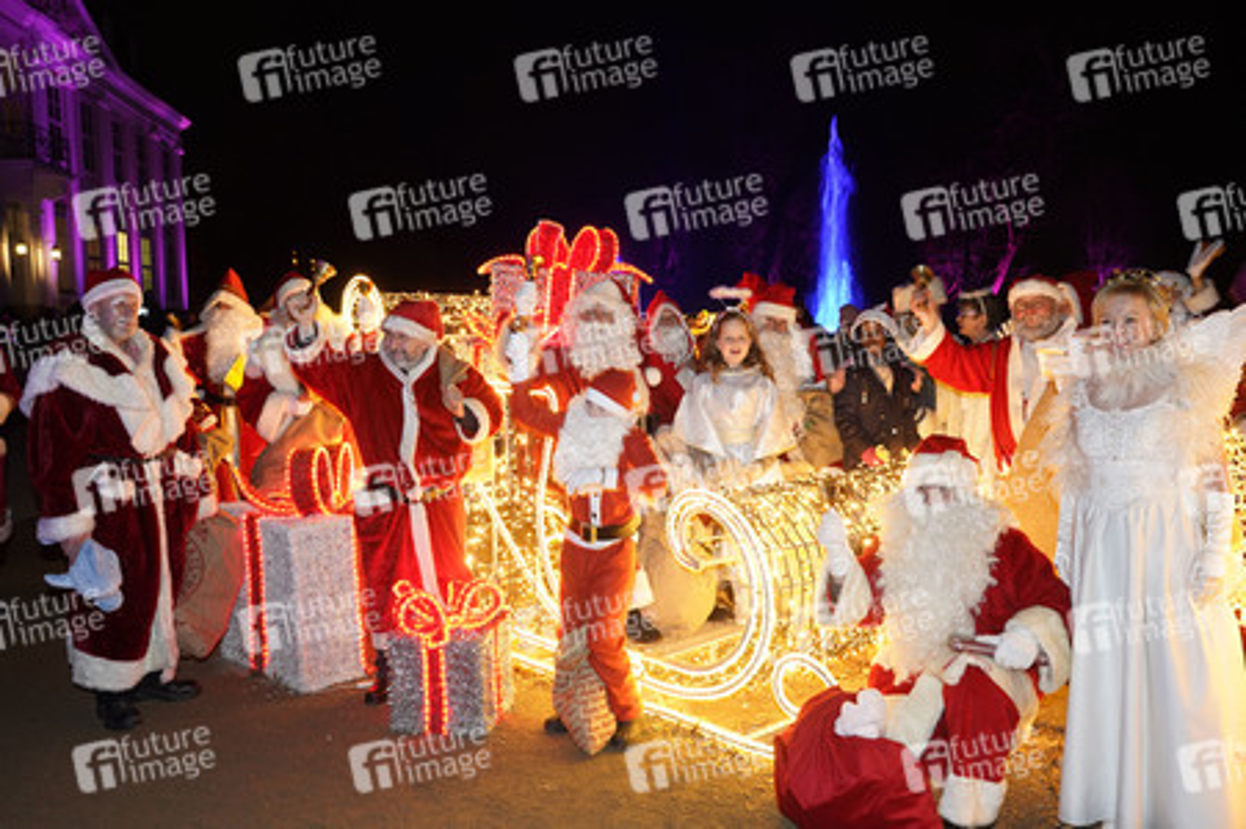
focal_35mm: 30
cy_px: 414
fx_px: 1038
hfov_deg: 62.0
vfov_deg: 43.5
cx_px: 623
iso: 1600
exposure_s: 1/20
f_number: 5.6
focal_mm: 30
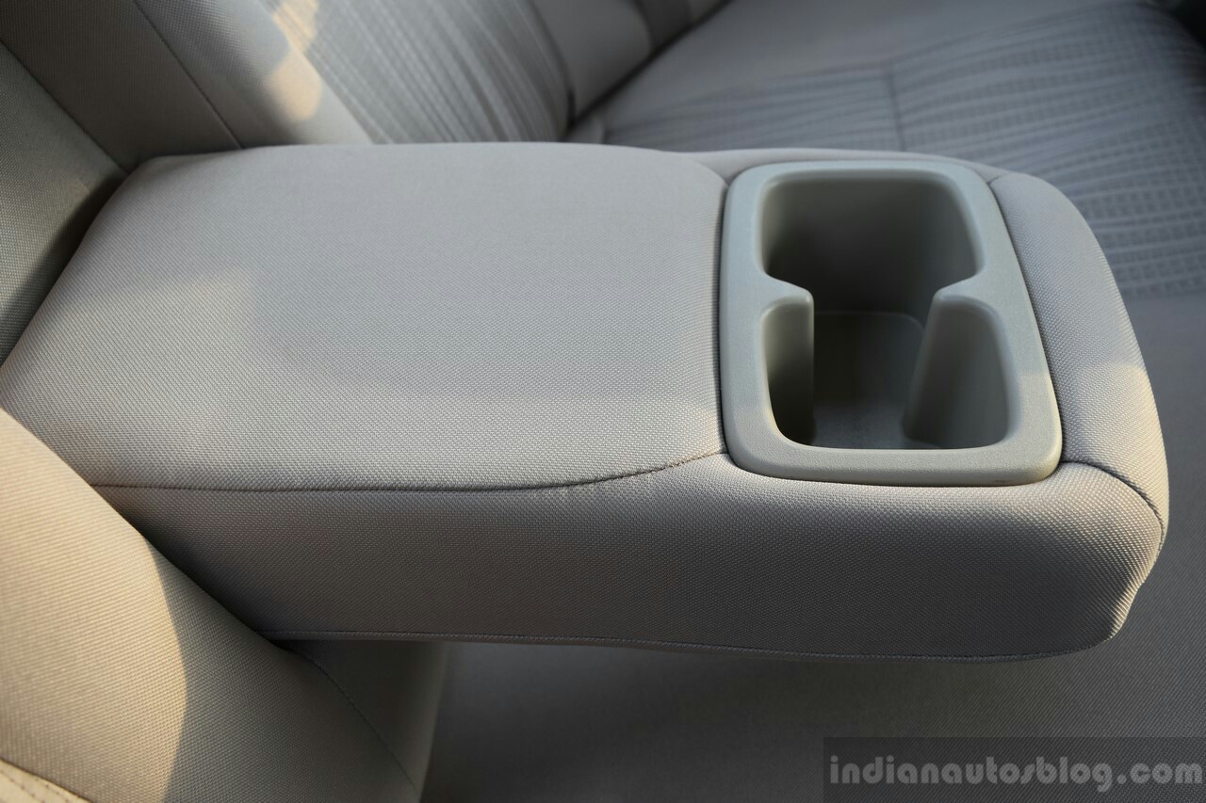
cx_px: 603
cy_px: 402
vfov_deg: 40.0
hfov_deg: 57.2
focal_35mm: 33
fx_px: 1105
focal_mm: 22
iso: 280
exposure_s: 1/125
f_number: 5.6
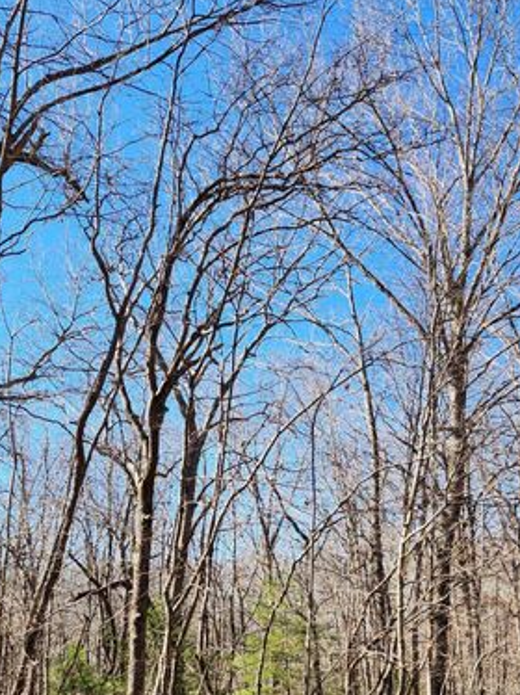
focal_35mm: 41
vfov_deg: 43.9
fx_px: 822
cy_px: 545
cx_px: 262
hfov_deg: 35.1
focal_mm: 5.4
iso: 20
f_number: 1.8
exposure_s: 1/563
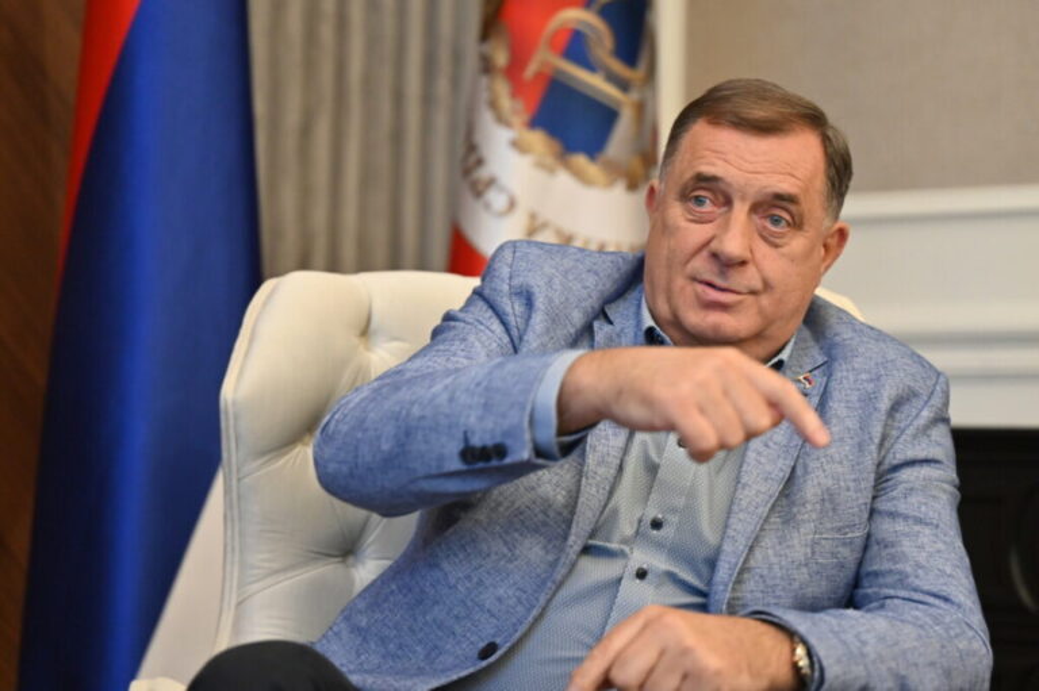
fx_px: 2596
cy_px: 346
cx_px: 520
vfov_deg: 15.2
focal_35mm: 90
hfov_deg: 22.6
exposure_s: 1/160
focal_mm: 90
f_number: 2.8
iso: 3200
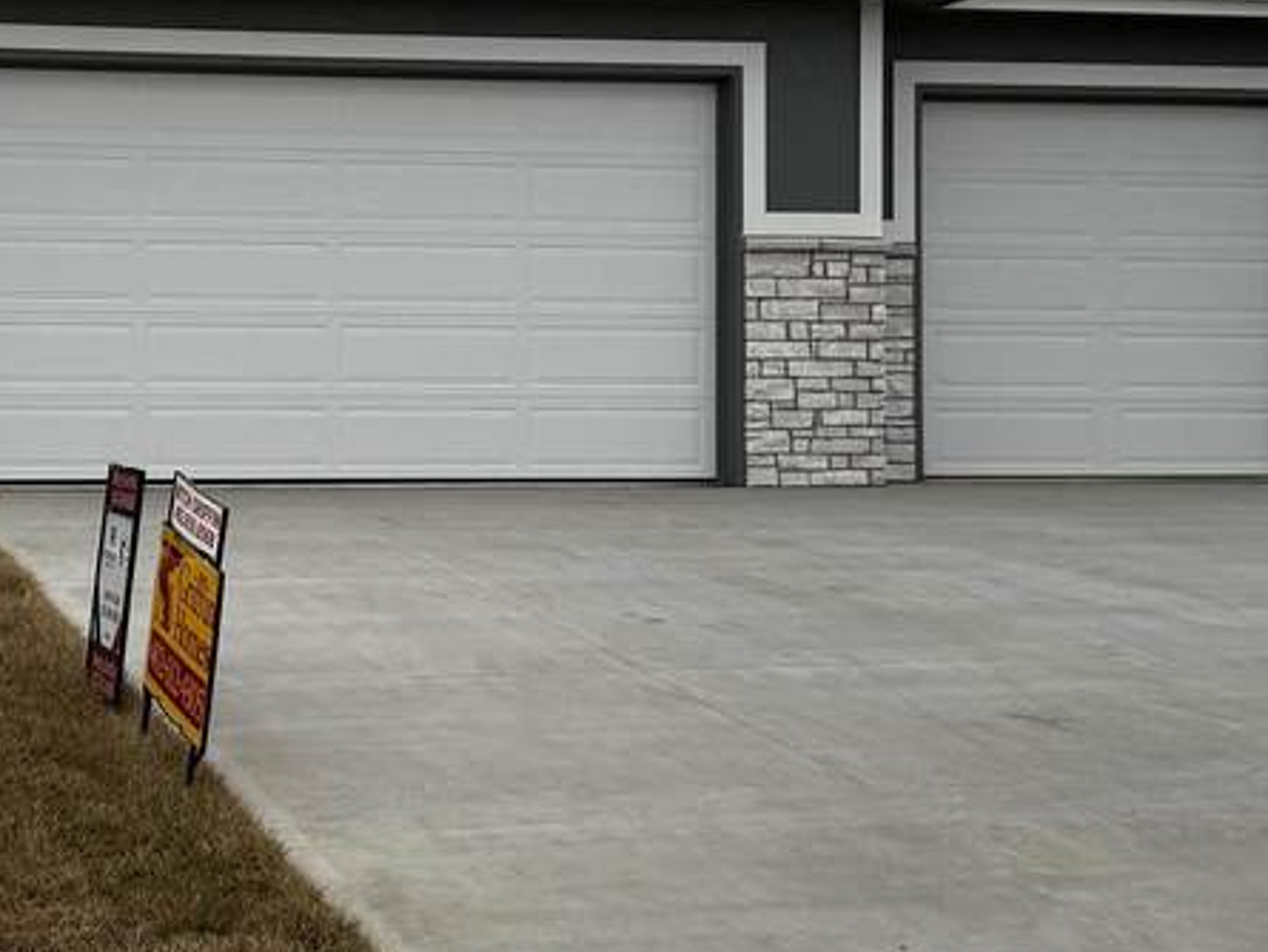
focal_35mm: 69
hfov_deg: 26.9
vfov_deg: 21.2
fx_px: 2528
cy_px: 305
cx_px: 60
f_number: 1.78
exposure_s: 1/888
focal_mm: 6.76
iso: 80
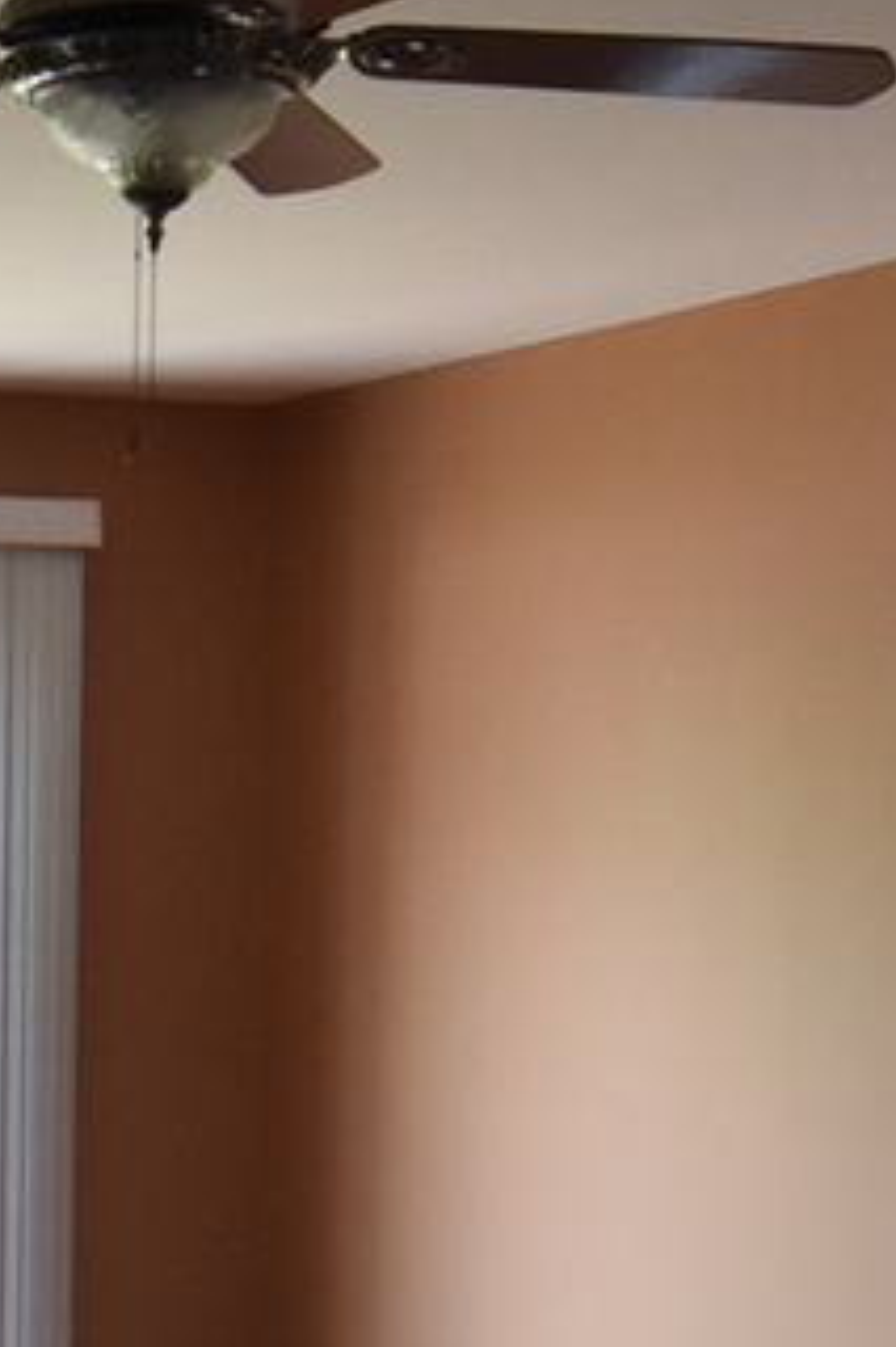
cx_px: -437
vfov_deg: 20.5
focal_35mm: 99
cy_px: 1073
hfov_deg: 13.1
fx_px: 3682
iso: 800
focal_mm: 13
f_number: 5
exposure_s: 1/100
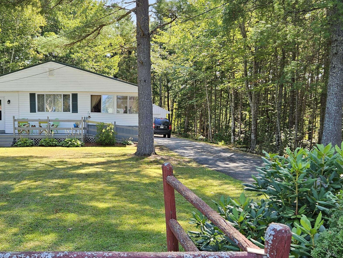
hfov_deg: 42.6
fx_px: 436
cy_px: 151
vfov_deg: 32.8
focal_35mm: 44
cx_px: 128
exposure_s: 1/327
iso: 25
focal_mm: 5.4
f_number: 1.8
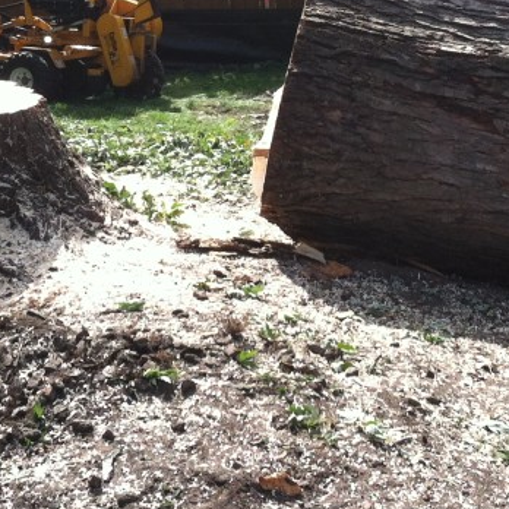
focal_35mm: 96
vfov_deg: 17.9
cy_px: 65
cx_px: 309
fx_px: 1597
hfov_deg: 18.1
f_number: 2.8
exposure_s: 1/476
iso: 80
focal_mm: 3.85
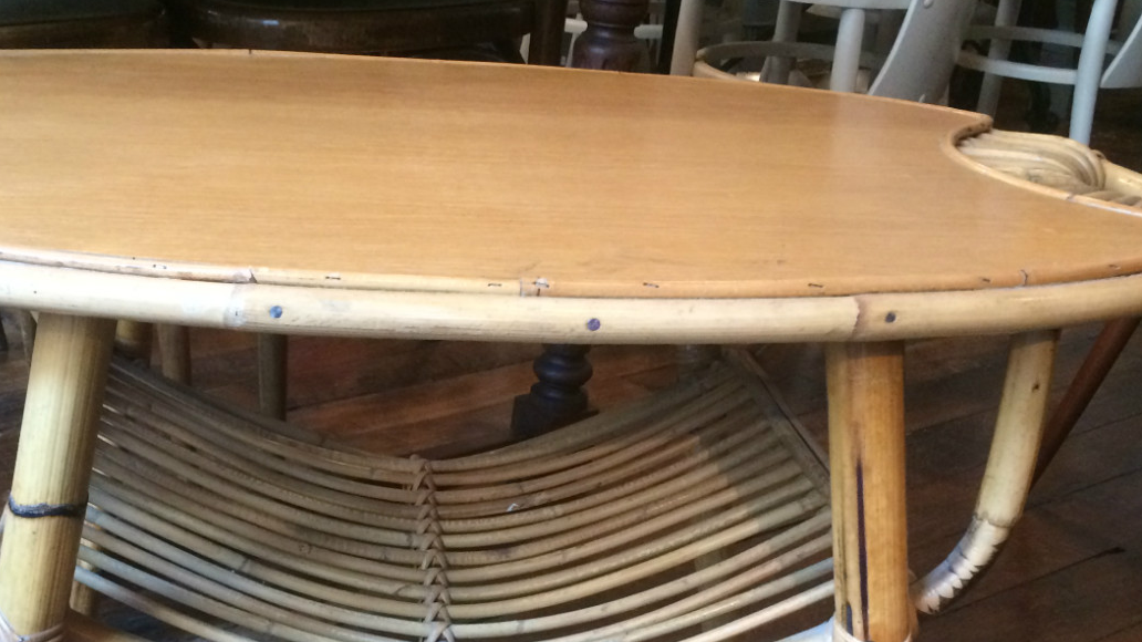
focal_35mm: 49
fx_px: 1483
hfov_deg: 41.8
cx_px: 423
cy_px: 608
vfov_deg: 23.6
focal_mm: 4.15
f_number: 2.2
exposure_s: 1/20
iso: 320
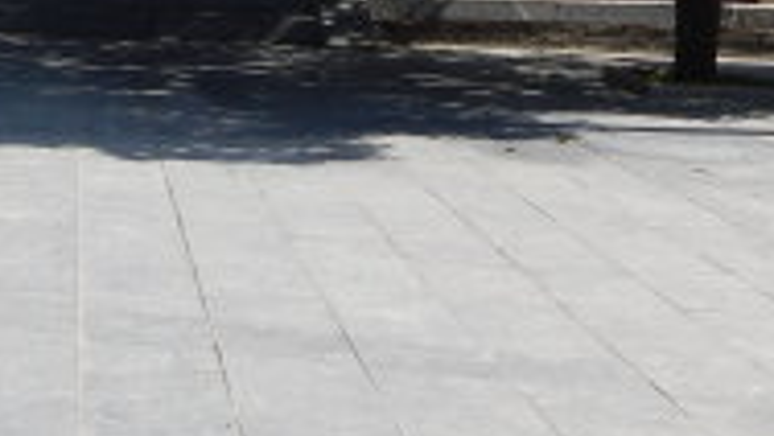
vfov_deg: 13.0
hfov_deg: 22.8
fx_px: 1889
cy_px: -27
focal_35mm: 92
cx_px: 132
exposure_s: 1/800
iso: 125
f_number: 3
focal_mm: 4
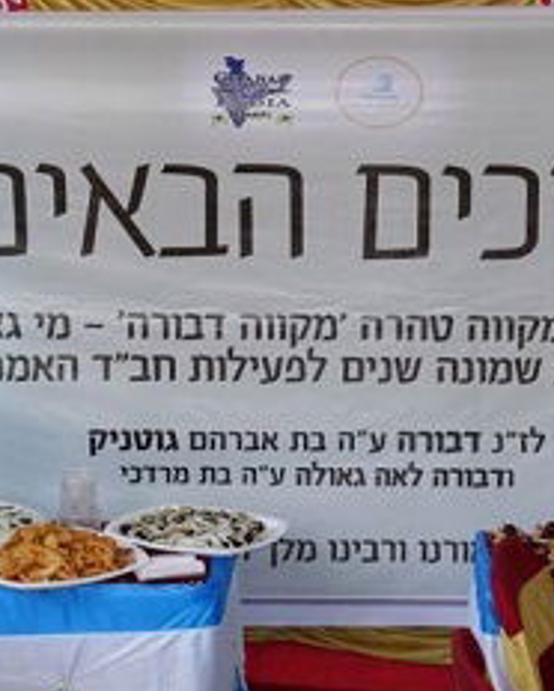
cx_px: 354
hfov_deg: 16.2
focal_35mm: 95
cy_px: 335
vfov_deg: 20.2
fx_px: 1945
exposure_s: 1/80
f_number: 3.2
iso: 125
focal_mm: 17.27
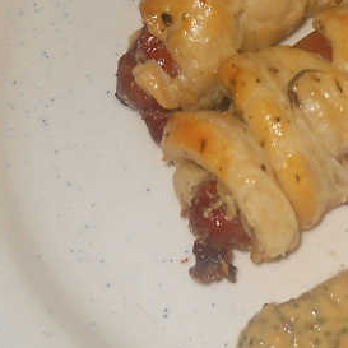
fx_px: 1547
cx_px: 412
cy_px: 89
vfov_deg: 12.8
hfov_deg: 12.5
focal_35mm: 136
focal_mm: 6.72
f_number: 5.5
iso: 80
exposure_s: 1/30
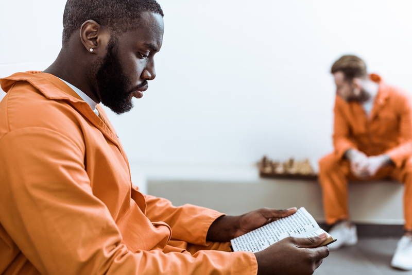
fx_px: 572
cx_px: 206
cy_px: 138
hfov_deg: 39.6
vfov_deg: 27.0
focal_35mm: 50
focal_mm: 50
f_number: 2.8
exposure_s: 1/200
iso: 250
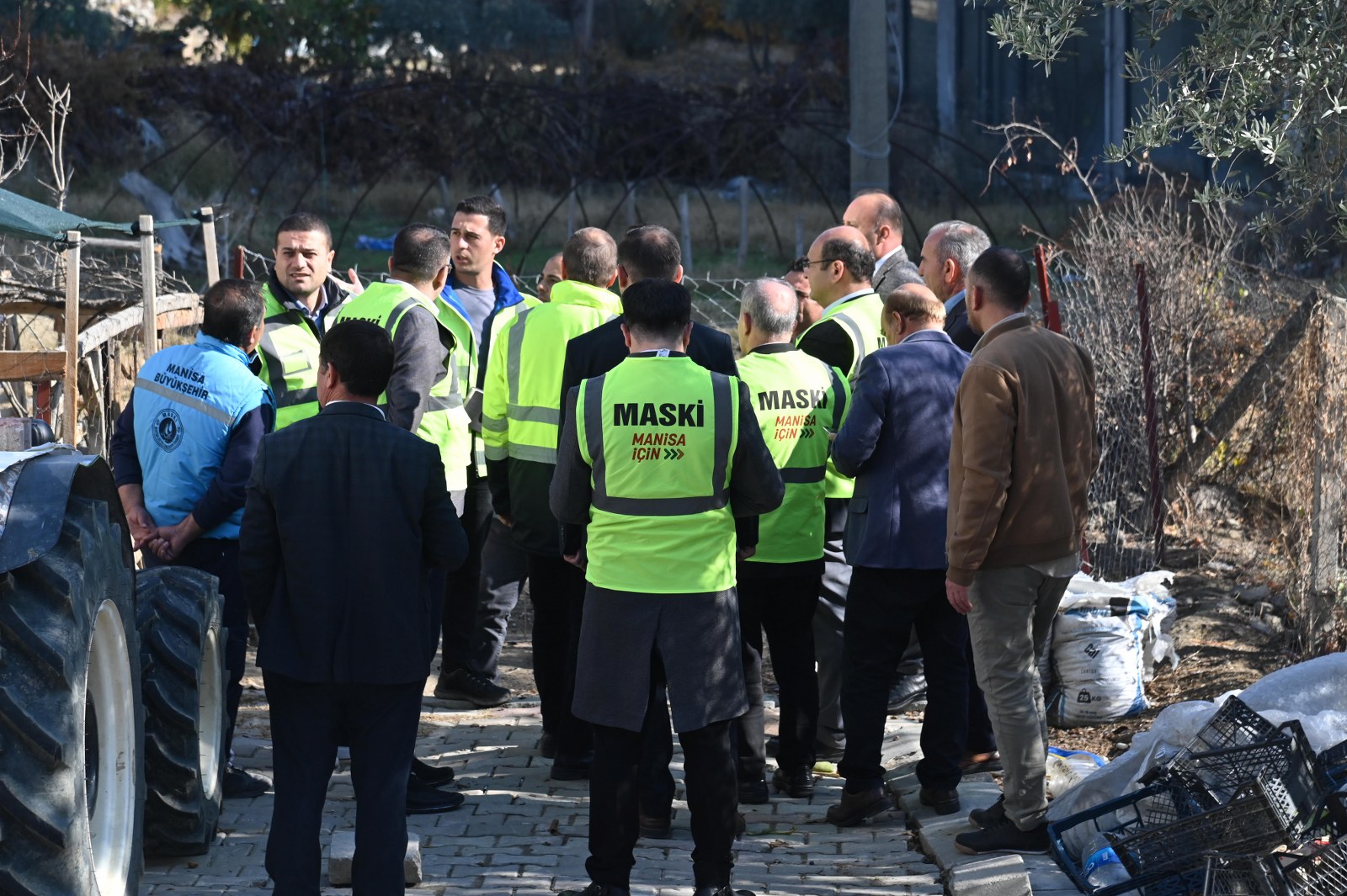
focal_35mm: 120
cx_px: 674
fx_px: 4487
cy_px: 448
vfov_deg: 11.4
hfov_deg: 17.1
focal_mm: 120
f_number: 8
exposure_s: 1/1000
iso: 800
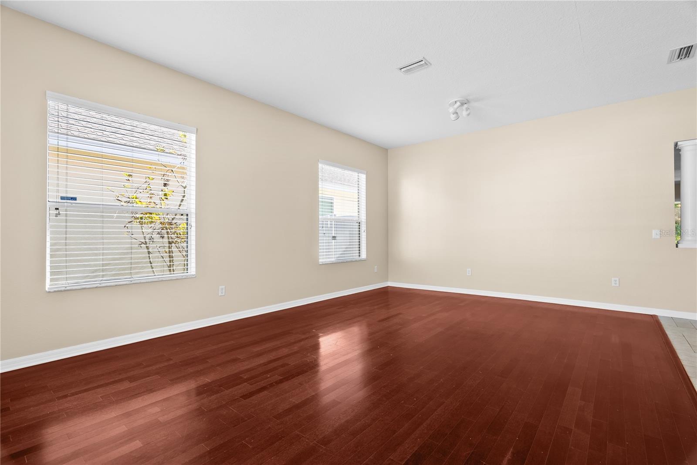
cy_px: 232
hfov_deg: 96.7
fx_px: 310
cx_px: 348
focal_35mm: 16
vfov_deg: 73.8
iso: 200
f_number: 9
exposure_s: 3.2
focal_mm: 16
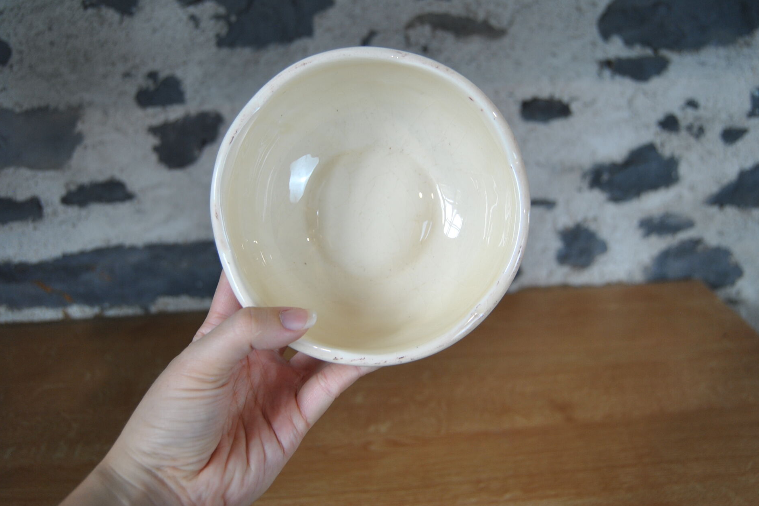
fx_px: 717
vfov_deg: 38.9
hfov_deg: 55.8
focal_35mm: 34
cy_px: 246
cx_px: 373
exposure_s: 1/30
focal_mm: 22
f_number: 3.5
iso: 220
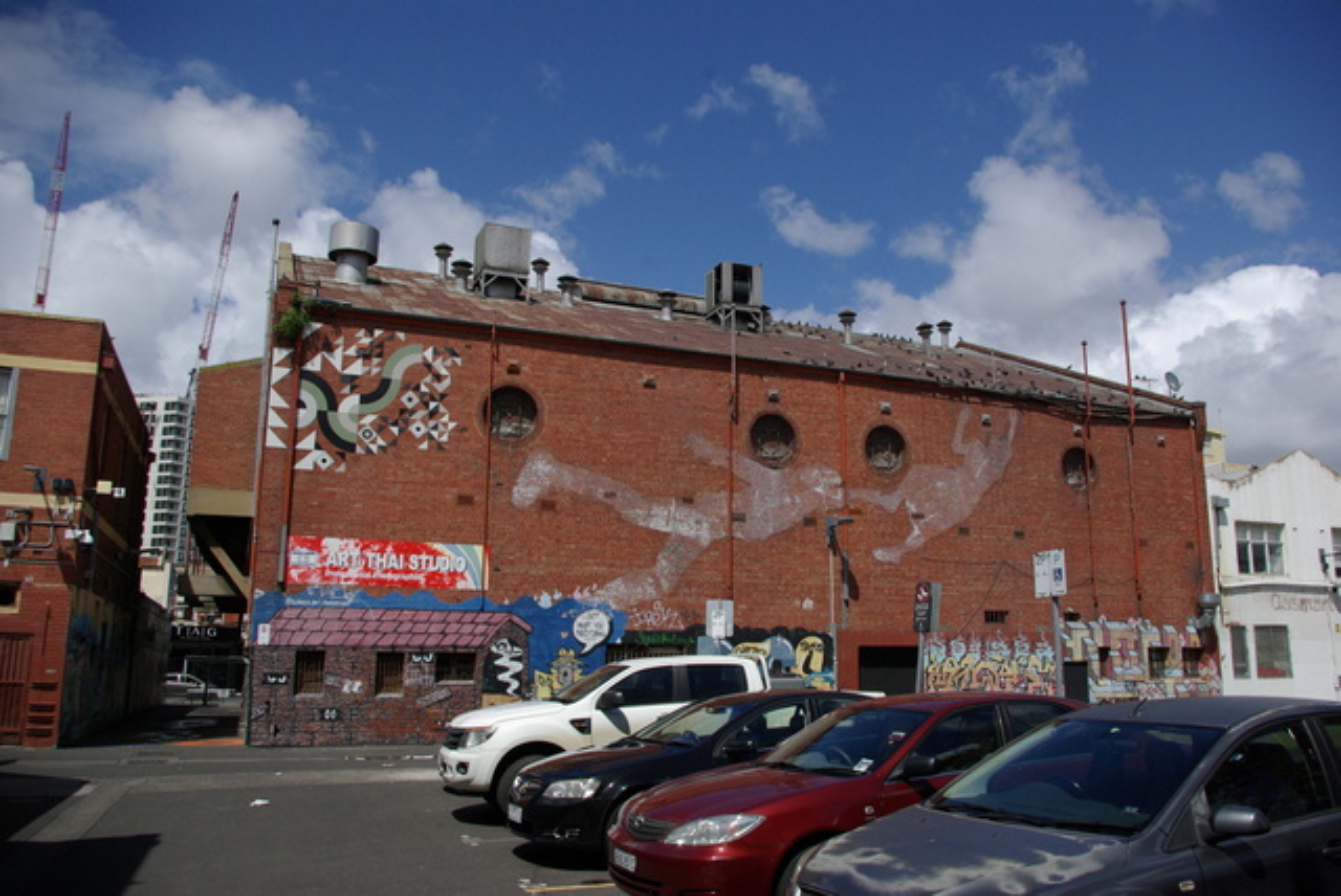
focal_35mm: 27
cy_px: 448
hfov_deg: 67.3
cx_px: 670
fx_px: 1007
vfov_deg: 48.0
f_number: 9.5
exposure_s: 1/1500
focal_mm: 18
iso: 400
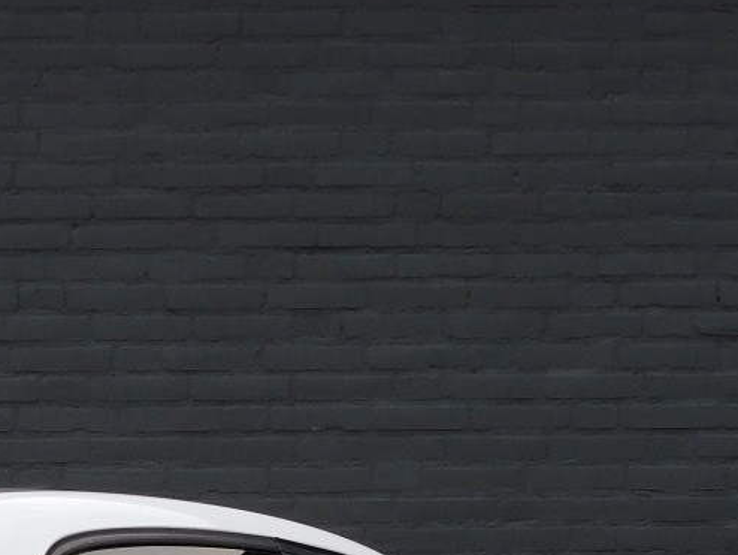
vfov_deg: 5.7
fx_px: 5524
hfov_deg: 7.6
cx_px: -112
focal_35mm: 259
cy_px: 649
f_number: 4.5
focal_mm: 14.3
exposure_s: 1/100
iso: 125
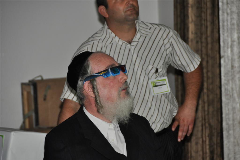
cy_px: 80
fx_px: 1997
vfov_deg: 4.6
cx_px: 120
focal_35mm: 300
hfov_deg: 6.9
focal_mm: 200
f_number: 5.6
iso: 800
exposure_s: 1/60
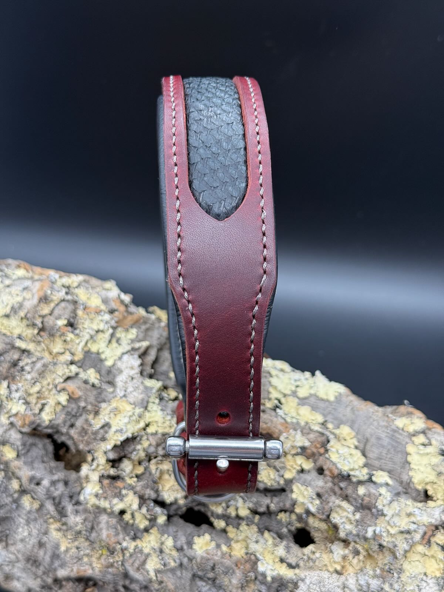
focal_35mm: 48
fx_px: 821
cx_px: 222
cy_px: 296
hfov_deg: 30.3
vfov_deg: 39.7
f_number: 1.78
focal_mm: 6.76
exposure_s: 1/121
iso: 64
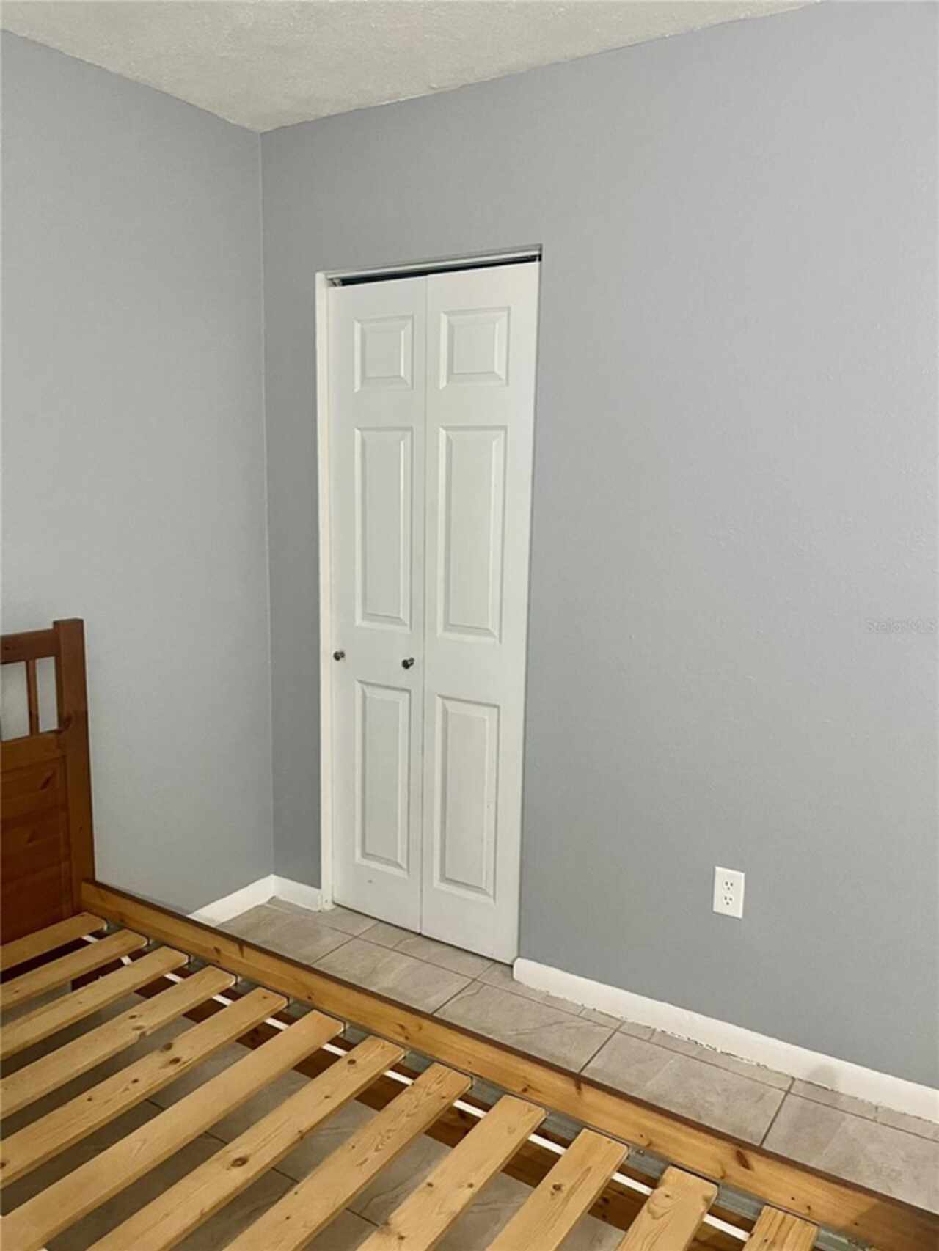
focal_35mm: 26
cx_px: 470
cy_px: 626
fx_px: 940
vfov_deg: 67.3
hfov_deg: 53.1
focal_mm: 5.1
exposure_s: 1/40
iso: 400
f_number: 1.6
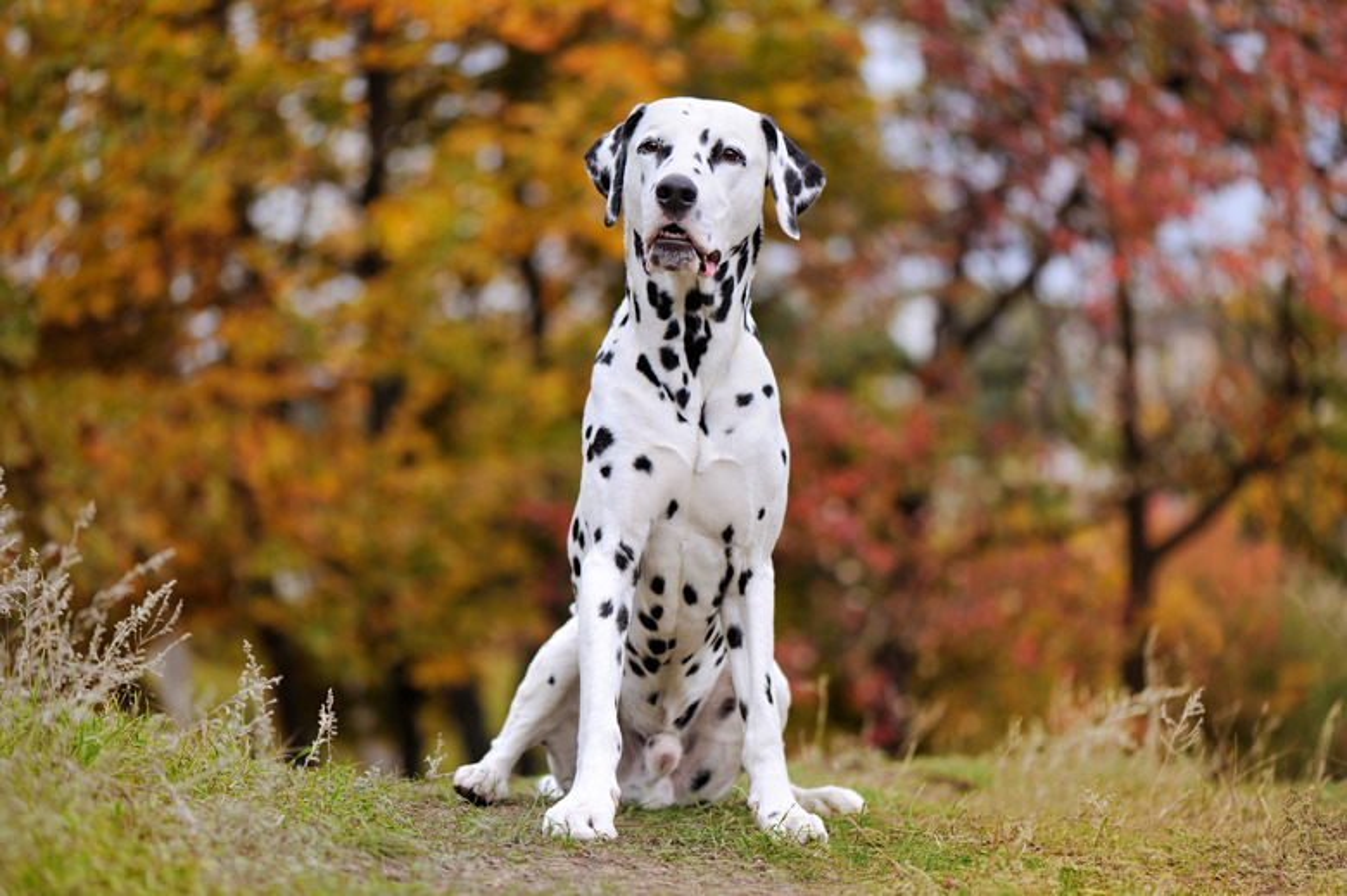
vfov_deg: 13.0
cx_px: 674
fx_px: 3926
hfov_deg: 19.5
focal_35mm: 105
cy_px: 448
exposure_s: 1/200
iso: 250
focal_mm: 105
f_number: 3.2
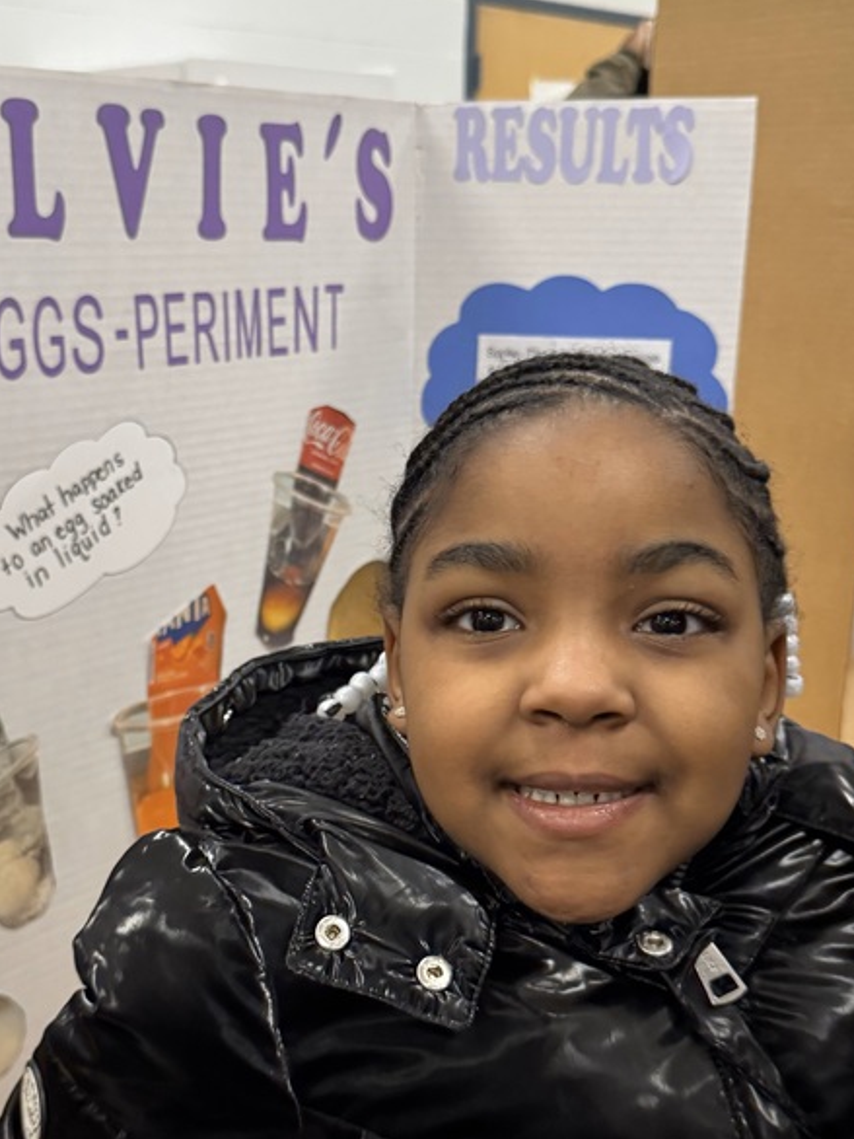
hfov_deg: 34.3
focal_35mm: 42
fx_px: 1381
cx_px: 370
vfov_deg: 44.7
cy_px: 644
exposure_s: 1/60
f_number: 1.78
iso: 500
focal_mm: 6.76
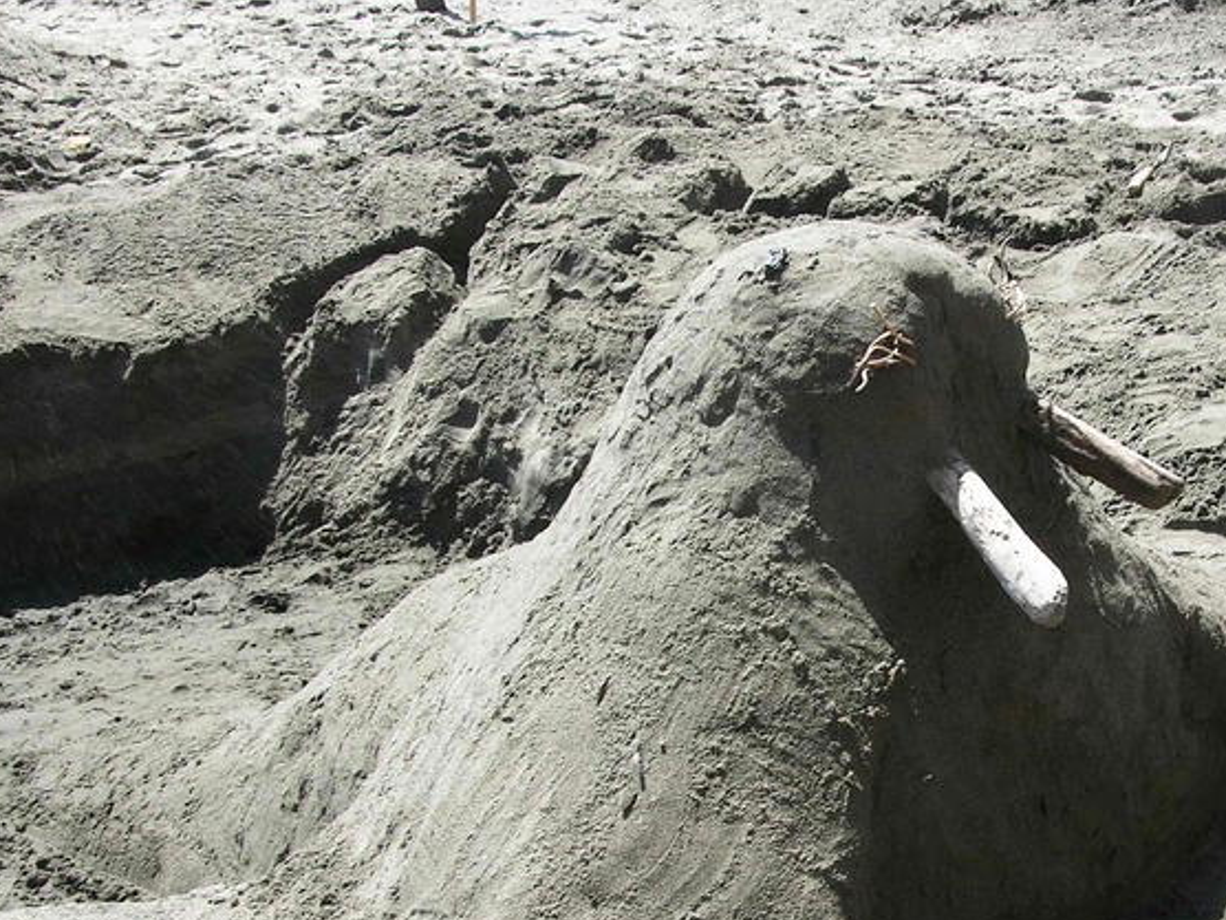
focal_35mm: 63
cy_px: 666
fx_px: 2231
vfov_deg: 23.1
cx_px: 882
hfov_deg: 30.3
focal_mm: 8.9
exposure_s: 1/90.4
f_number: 7.1
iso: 50
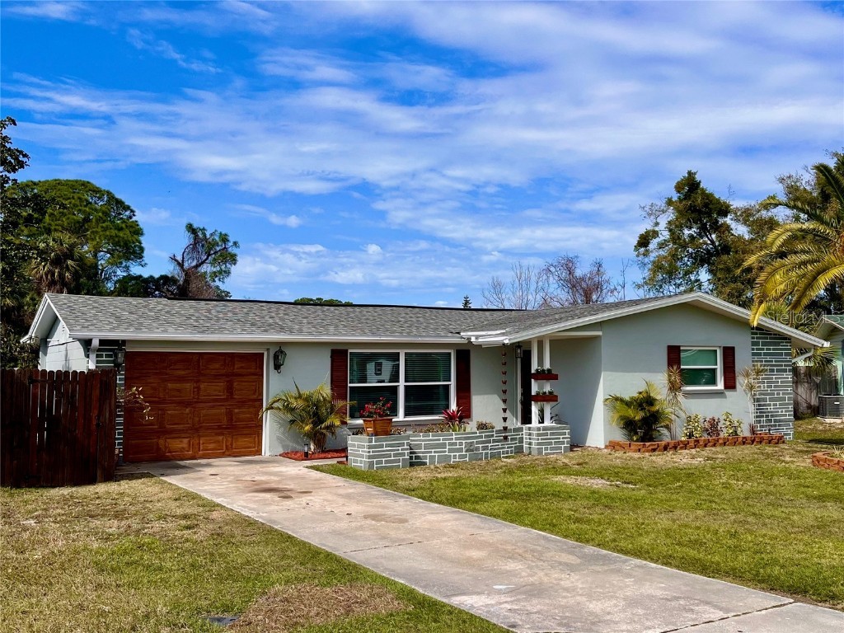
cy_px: 316
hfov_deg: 67.3
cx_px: 422
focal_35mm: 26
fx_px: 634
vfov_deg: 53.1
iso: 50
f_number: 1.6
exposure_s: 1/4854
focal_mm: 5.1
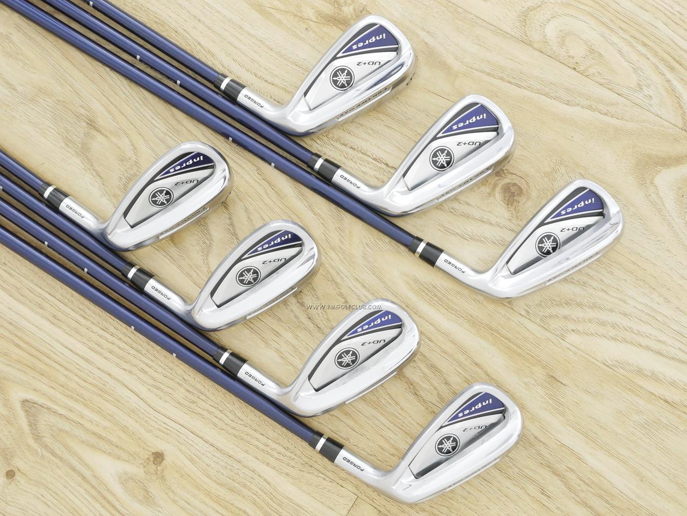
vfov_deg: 29.1
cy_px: 258
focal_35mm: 50
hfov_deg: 38.2
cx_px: 344
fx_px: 993
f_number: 4.5
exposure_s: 1/40
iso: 1600
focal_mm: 25
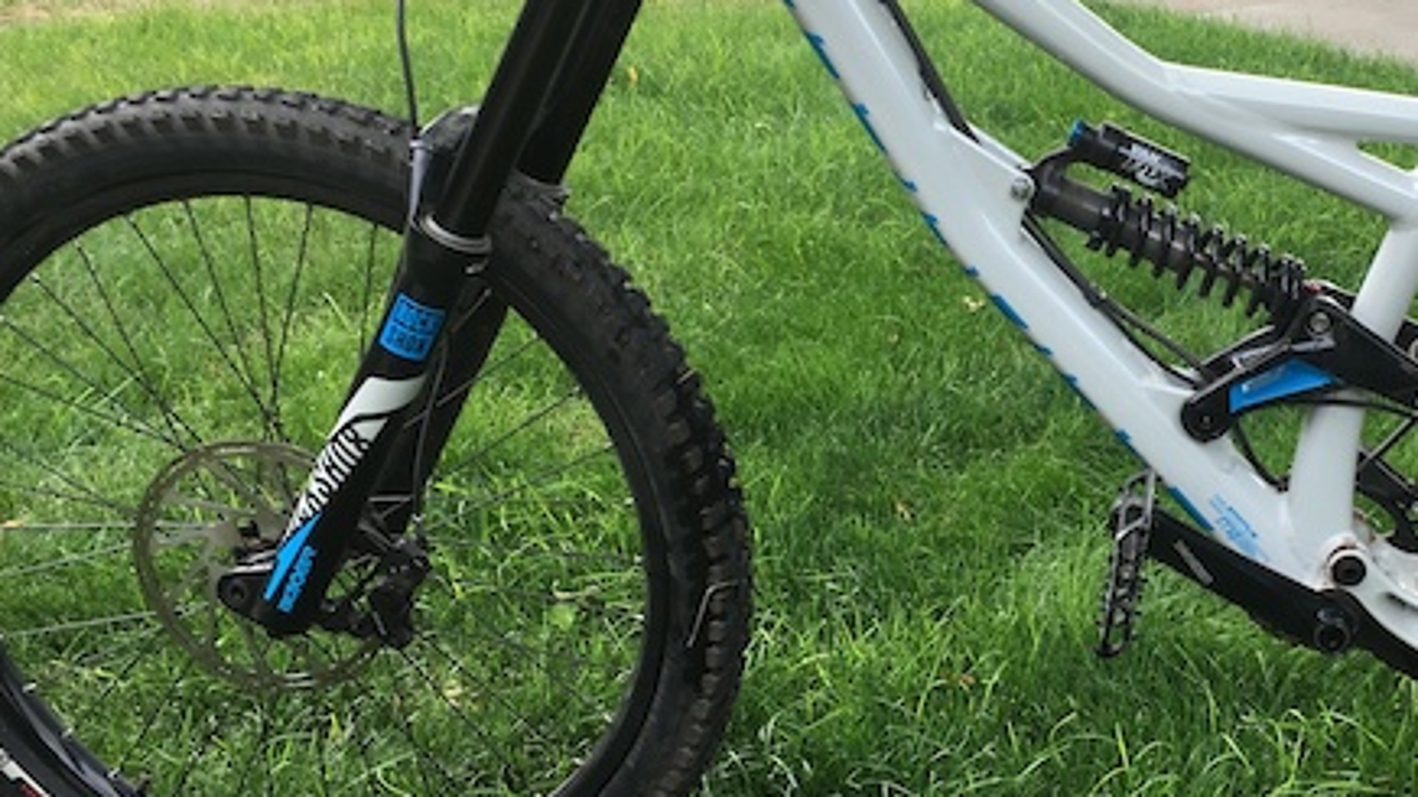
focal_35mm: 58
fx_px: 2180
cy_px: 332
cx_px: 1132
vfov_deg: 20.7
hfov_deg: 34.9
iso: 25
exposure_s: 1/60
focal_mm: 4.15
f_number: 2.2
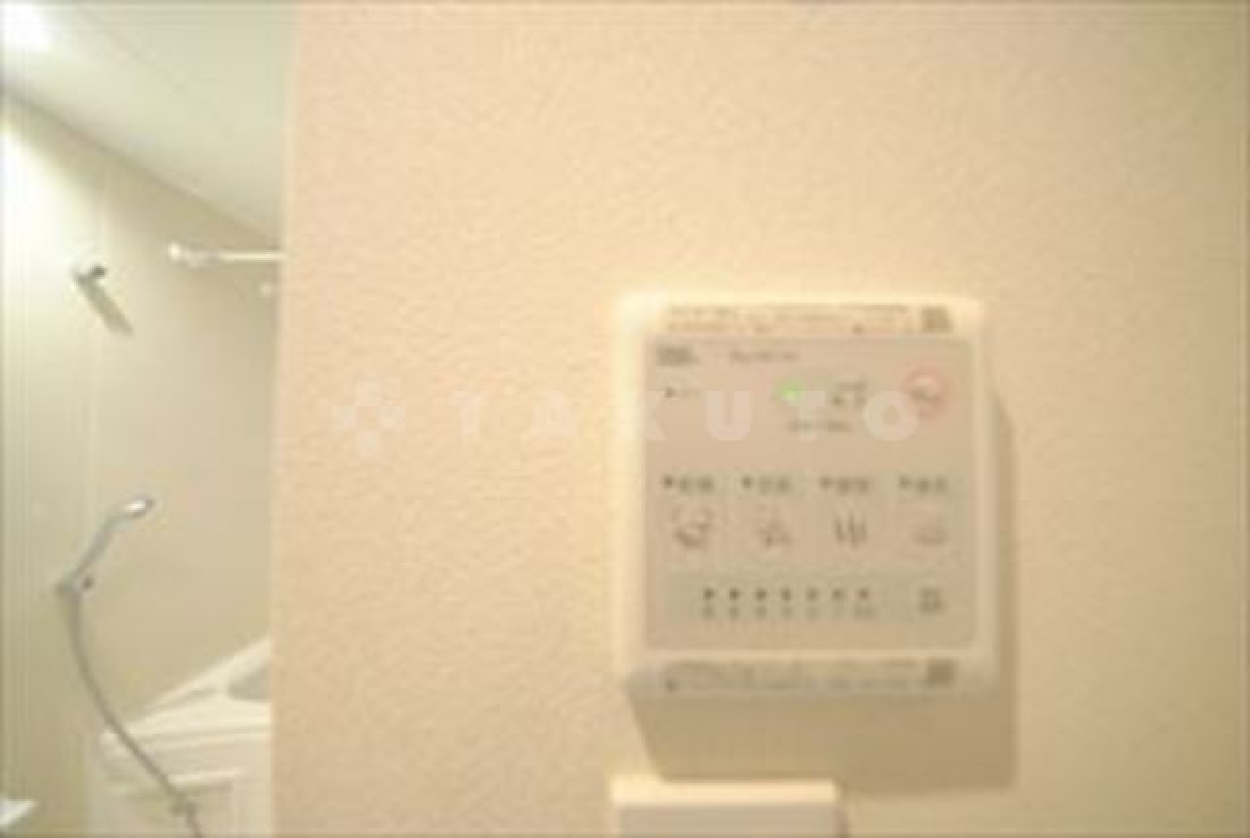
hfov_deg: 112.5
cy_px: 419
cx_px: 625
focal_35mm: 12
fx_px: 417
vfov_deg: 90.2
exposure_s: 1/13
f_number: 4.5
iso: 800
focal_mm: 8
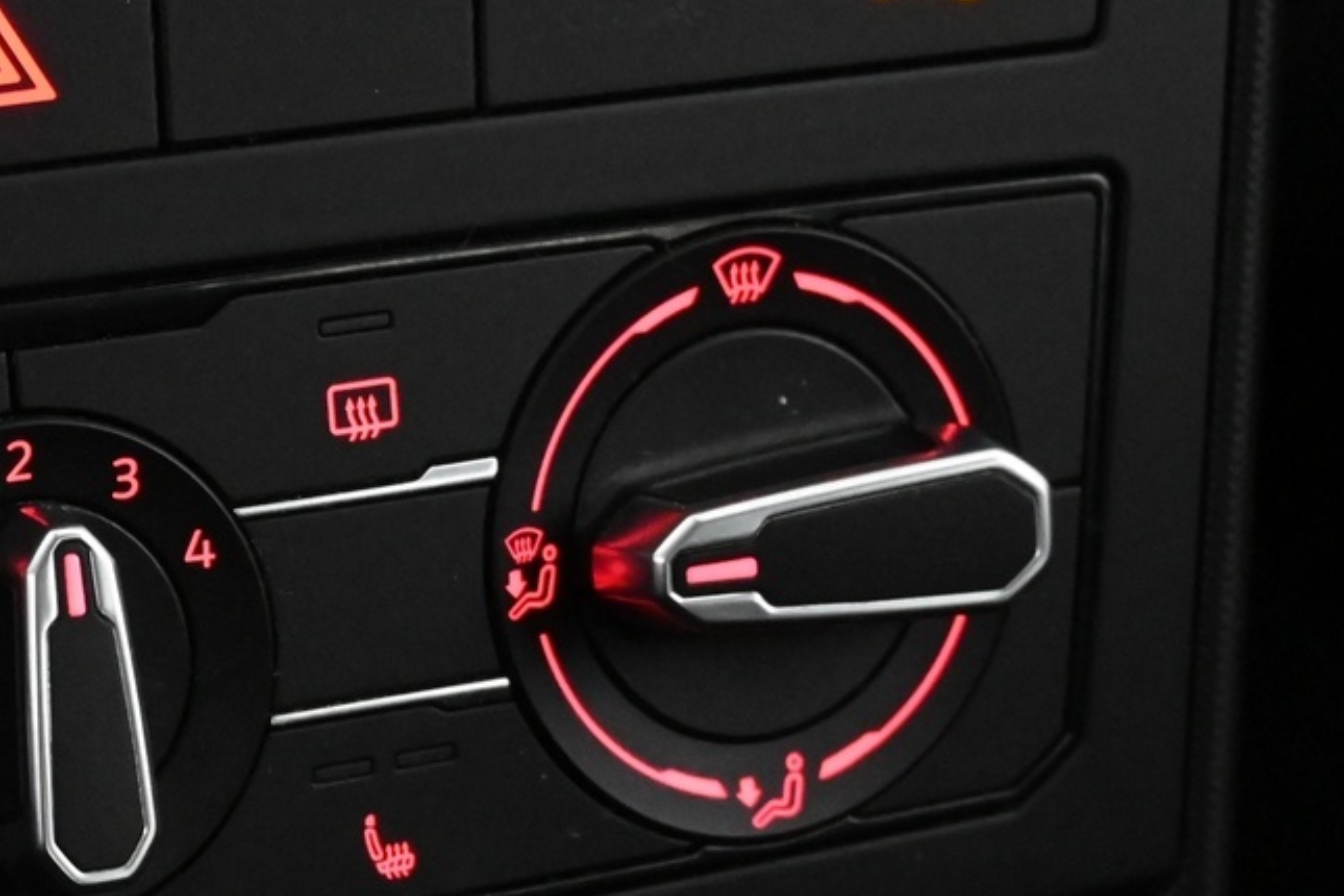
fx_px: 4079
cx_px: -63
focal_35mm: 109
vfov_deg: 12.5
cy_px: 631
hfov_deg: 18.1
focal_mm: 29
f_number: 4.8
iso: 5600
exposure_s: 1/50
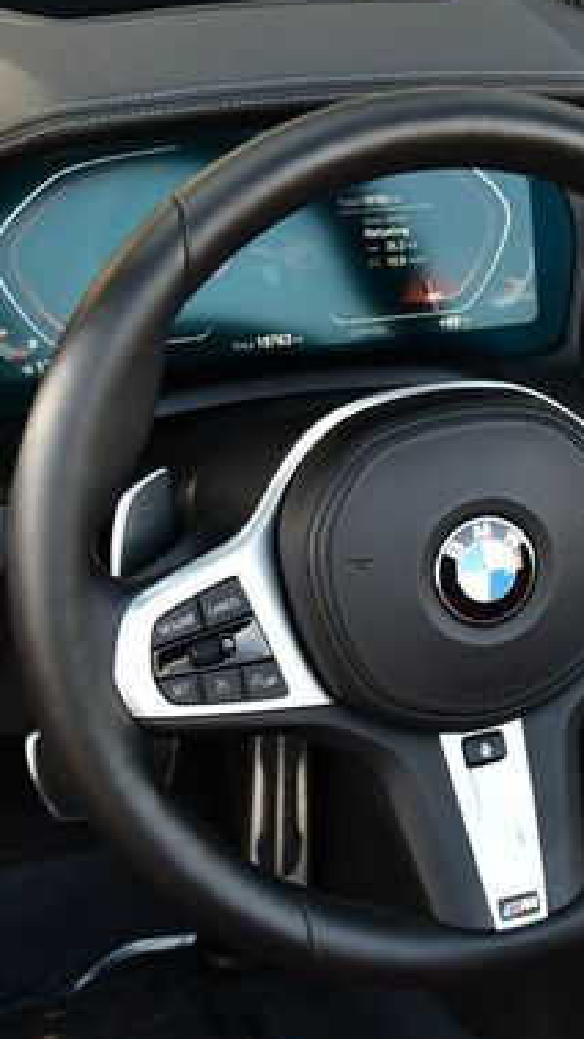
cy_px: 570
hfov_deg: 15.1
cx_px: 636
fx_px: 2149
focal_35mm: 78
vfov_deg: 27.2
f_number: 4
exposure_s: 1/250
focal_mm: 22
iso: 400
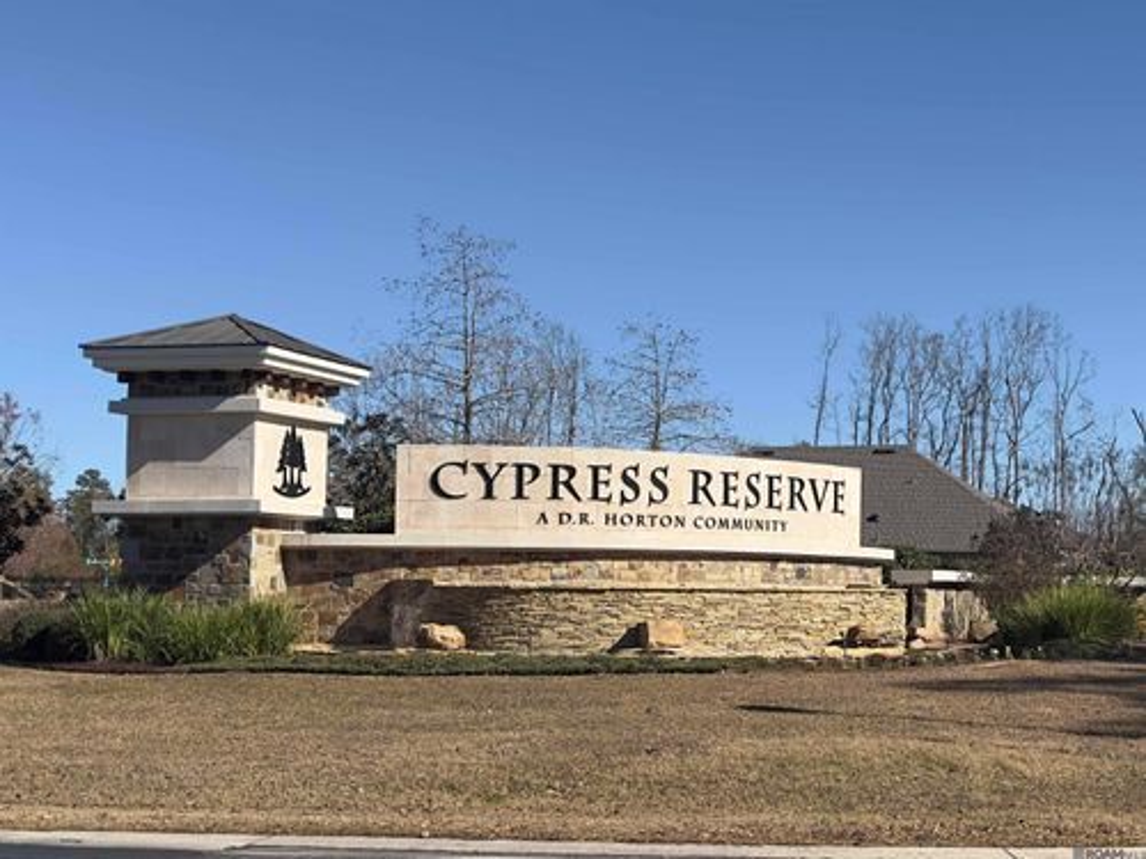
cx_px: 573
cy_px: 430
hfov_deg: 45.8
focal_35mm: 41
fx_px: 1357
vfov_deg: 35.1
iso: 100
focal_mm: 6.86
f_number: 1.78
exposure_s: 1/7937
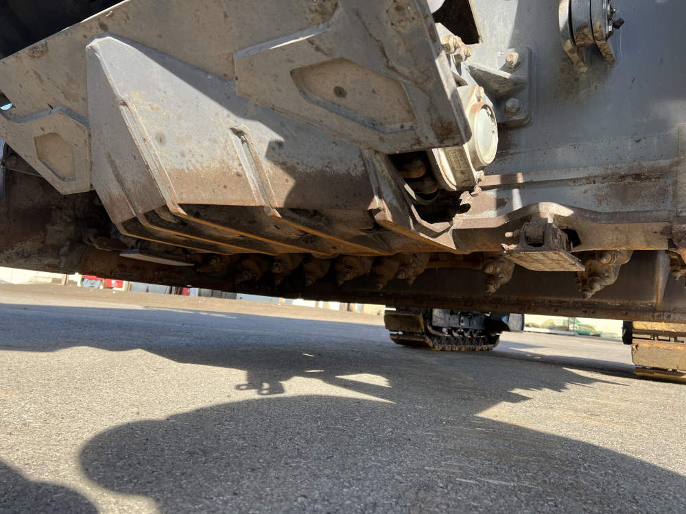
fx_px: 515
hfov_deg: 67.3
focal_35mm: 26
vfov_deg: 53.1
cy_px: 257
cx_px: 343
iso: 50
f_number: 1.5
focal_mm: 5.7
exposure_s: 1/696
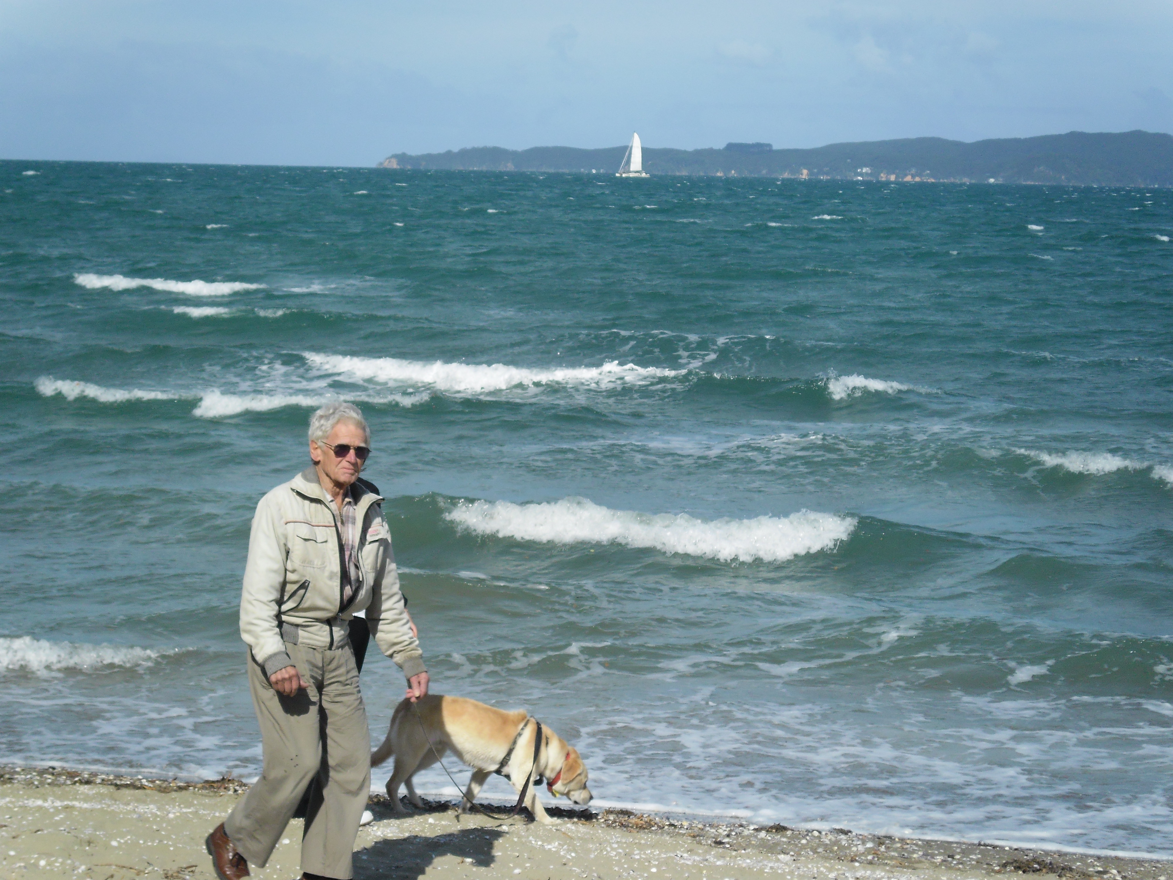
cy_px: 440
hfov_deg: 18.2
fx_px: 3660
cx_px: 586
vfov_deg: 13.7
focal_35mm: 108
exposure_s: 1/197
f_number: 12.8
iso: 80
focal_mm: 19.6
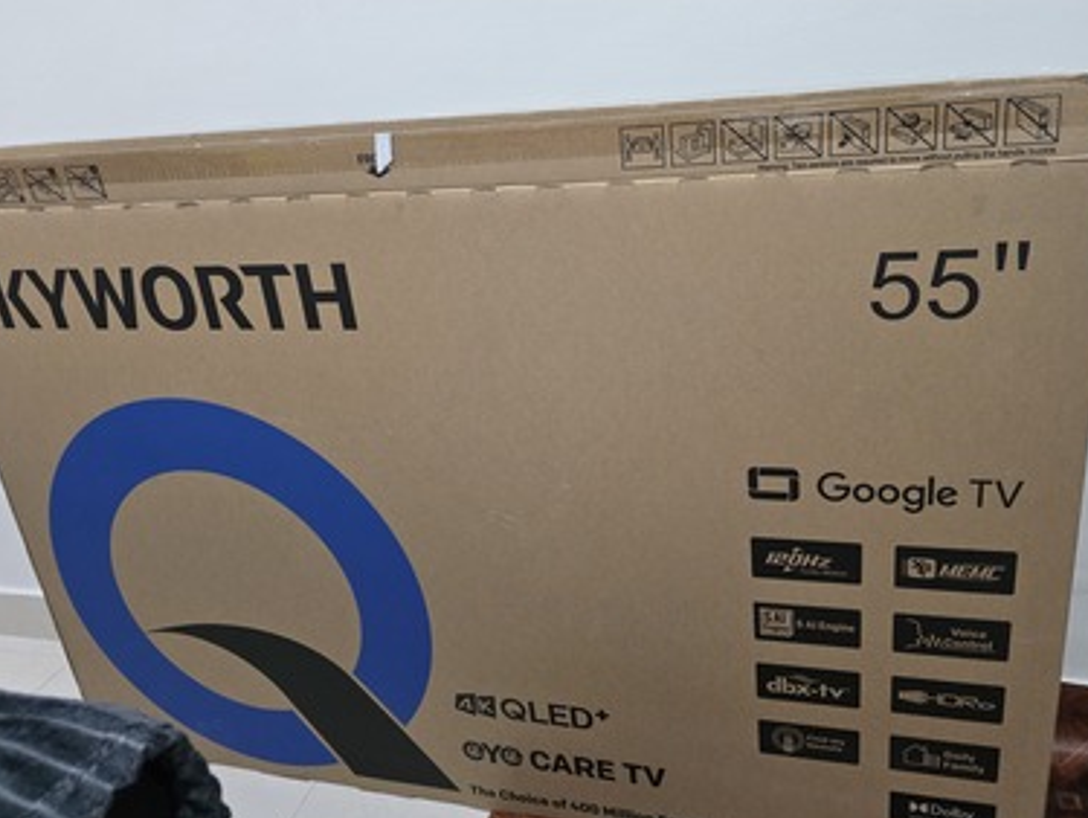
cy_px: 379
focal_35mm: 28
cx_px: 588
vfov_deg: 49.8
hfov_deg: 63.3
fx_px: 881
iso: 1250
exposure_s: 1/100
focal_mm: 6.3
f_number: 1.7
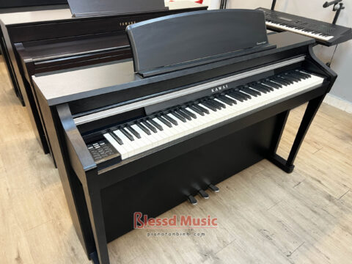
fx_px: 264
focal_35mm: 26
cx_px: 176
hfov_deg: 67.3
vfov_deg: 53.1
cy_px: 132
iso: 160
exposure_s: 1/50
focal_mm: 5.7
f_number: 1.5
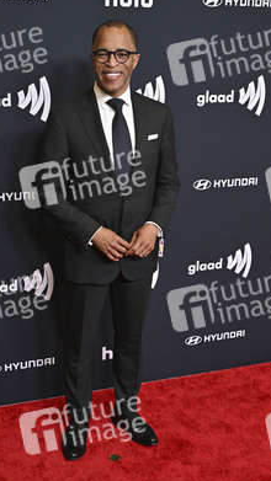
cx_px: 118
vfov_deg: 45.5
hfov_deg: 26.5
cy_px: 241
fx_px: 575
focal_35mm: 45
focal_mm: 42
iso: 4000
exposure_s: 1/250
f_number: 5.6
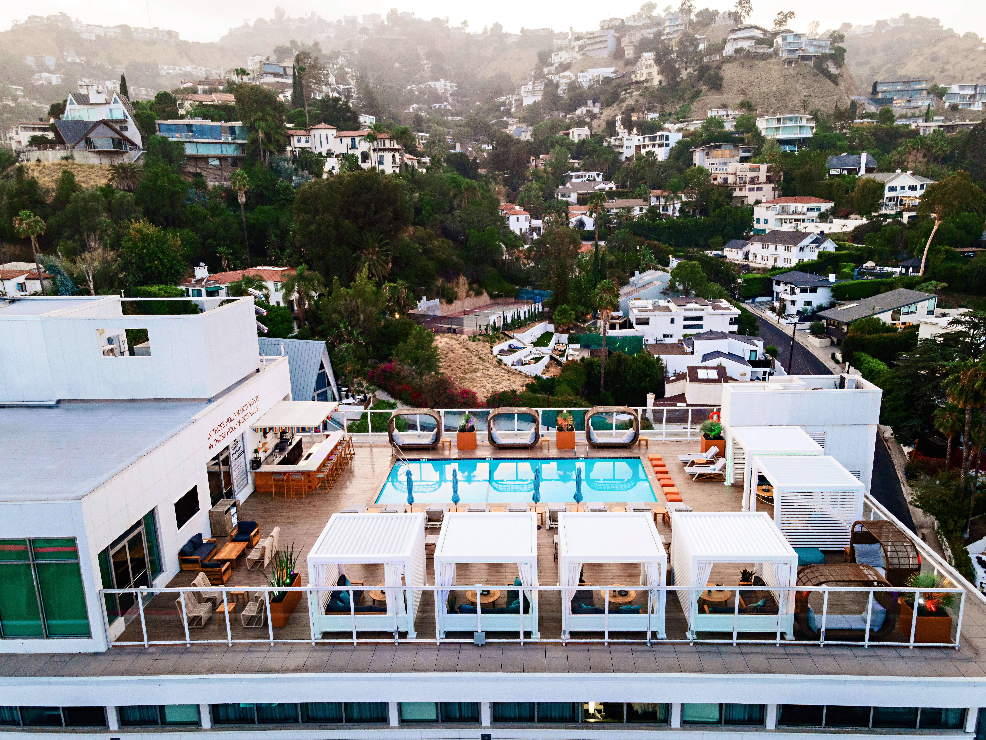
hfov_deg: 69.4
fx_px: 712
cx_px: 511
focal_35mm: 25
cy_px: 375
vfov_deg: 54.9
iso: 220
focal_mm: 4.5
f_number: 2.8
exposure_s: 1/13
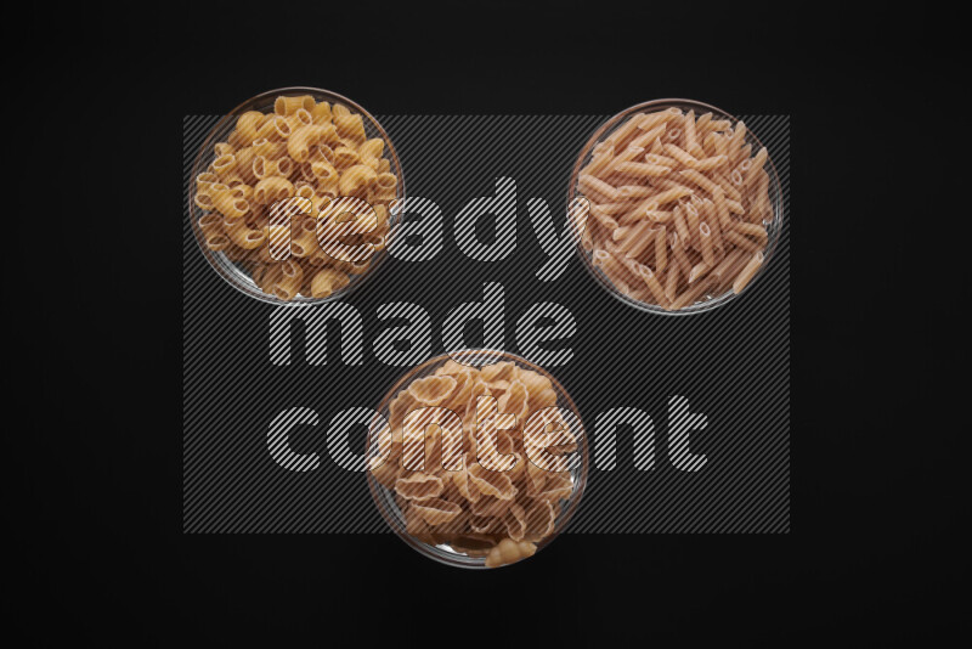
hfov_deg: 39.6
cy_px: 324
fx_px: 1350
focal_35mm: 50
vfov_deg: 27.0
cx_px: 486
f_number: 8
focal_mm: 50
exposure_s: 1/100
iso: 100
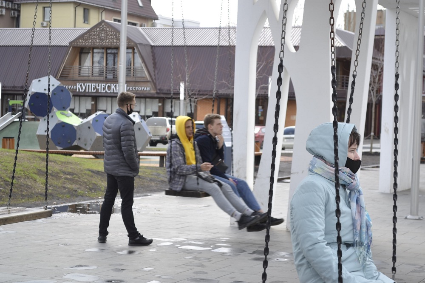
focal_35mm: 82
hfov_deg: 24.6
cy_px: 142
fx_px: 974
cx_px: 212
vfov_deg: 16.5
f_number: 5.6
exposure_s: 1/125
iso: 110
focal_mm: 55
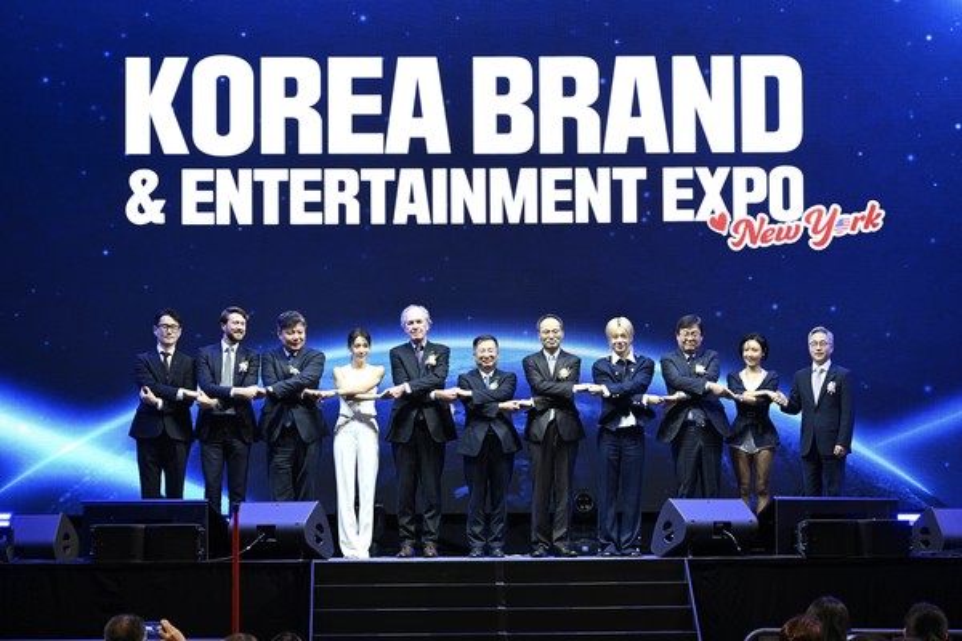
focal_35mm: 120
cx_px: 481
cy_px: 320
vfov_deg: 11.4
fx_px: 3206
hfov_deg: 17.1
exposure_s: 1/80
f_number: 4.5
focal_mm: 120
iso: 400
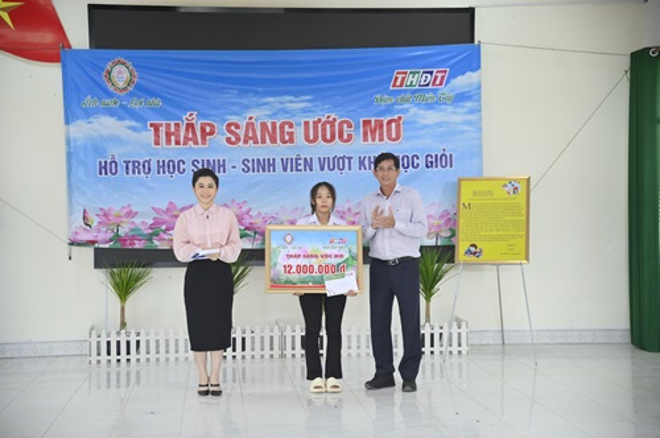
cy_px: 219
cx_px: 330
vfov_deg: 20.6
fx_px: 1208
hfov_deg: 30.5
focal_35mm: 66
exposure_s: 1/100
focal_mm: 66
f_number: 4
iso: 1000
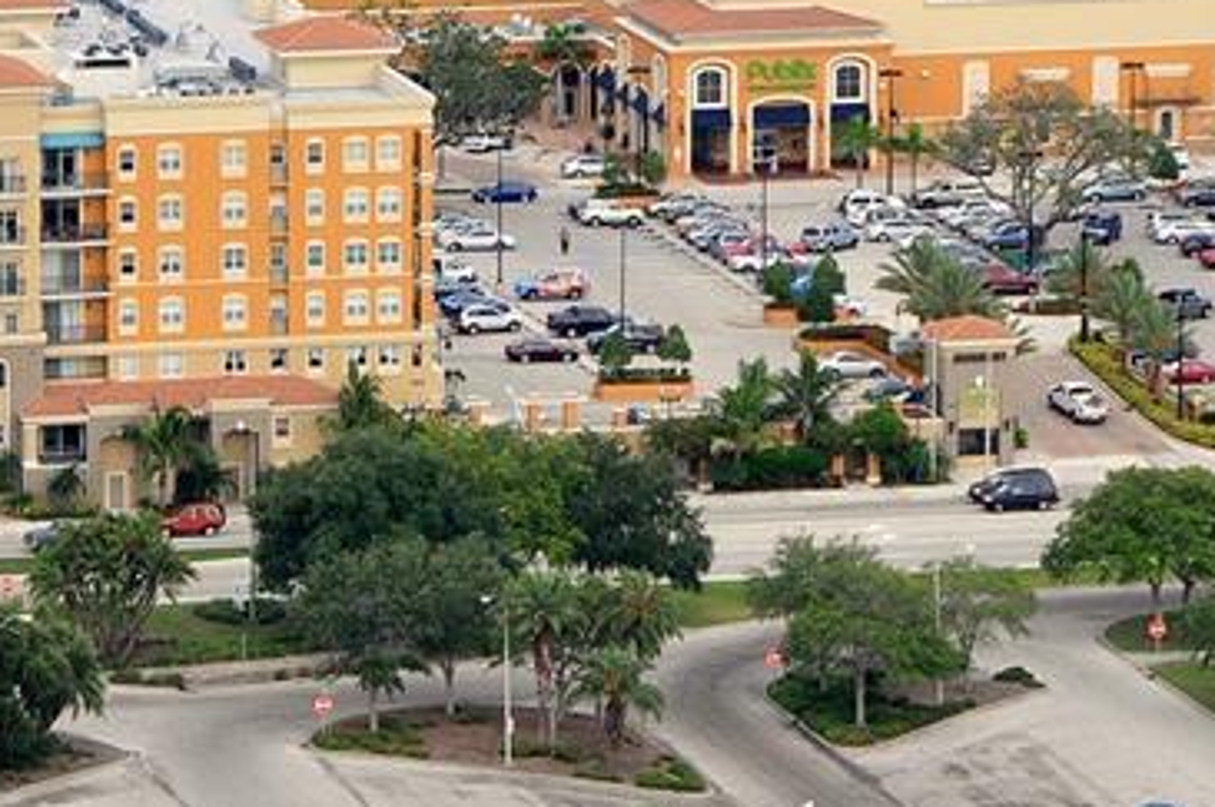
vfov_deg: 4.4
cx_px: 390
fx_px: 10597
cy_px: 148
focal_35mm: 314
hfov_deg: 6.6
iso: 250
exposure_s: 1/200
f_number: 7.1
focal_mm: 75
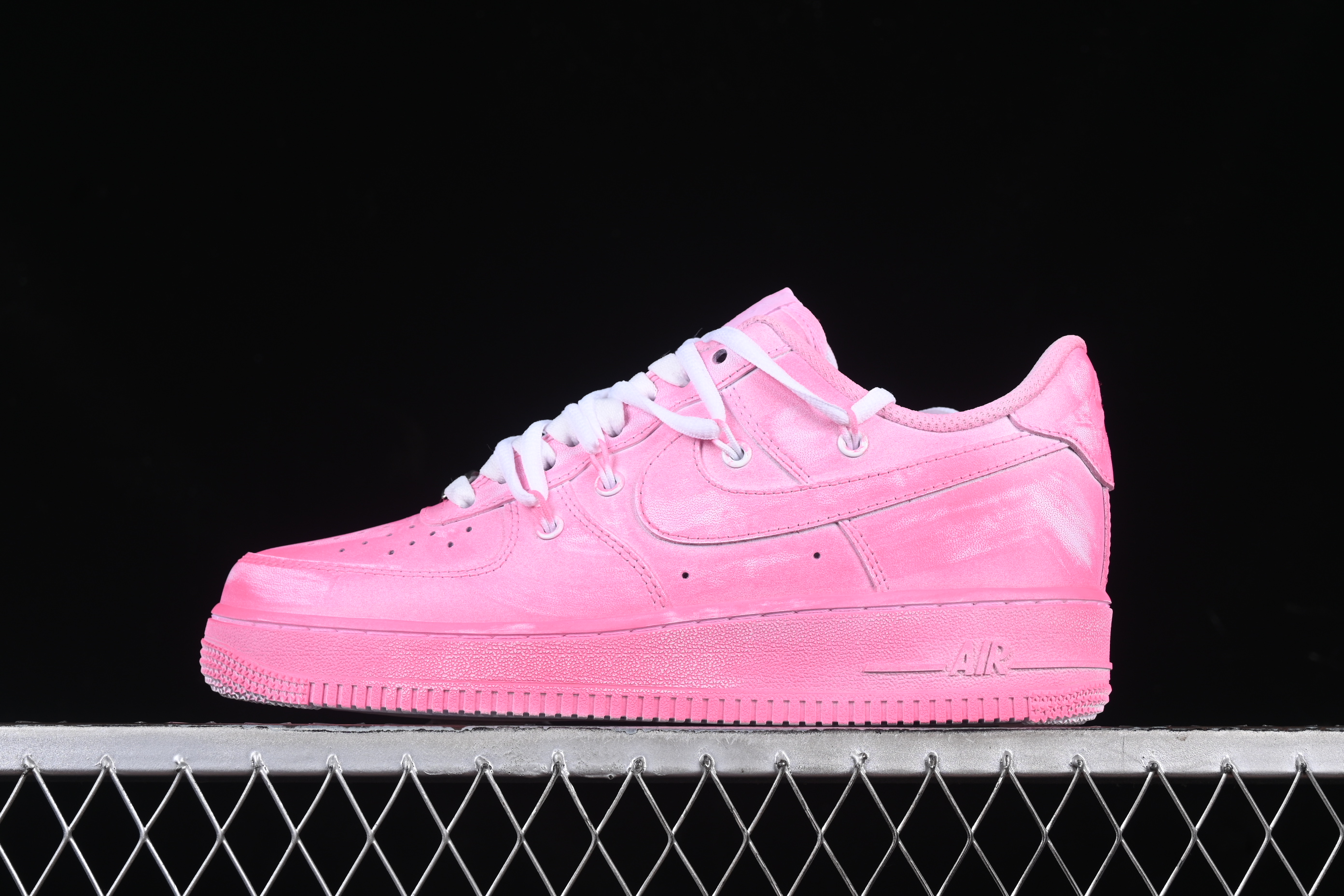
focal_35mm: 75
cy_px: 448
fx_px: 2800
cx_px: 672
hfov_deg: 27.0
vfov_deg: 18.2
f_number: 8
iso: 160
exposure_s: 1/80
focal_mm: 50
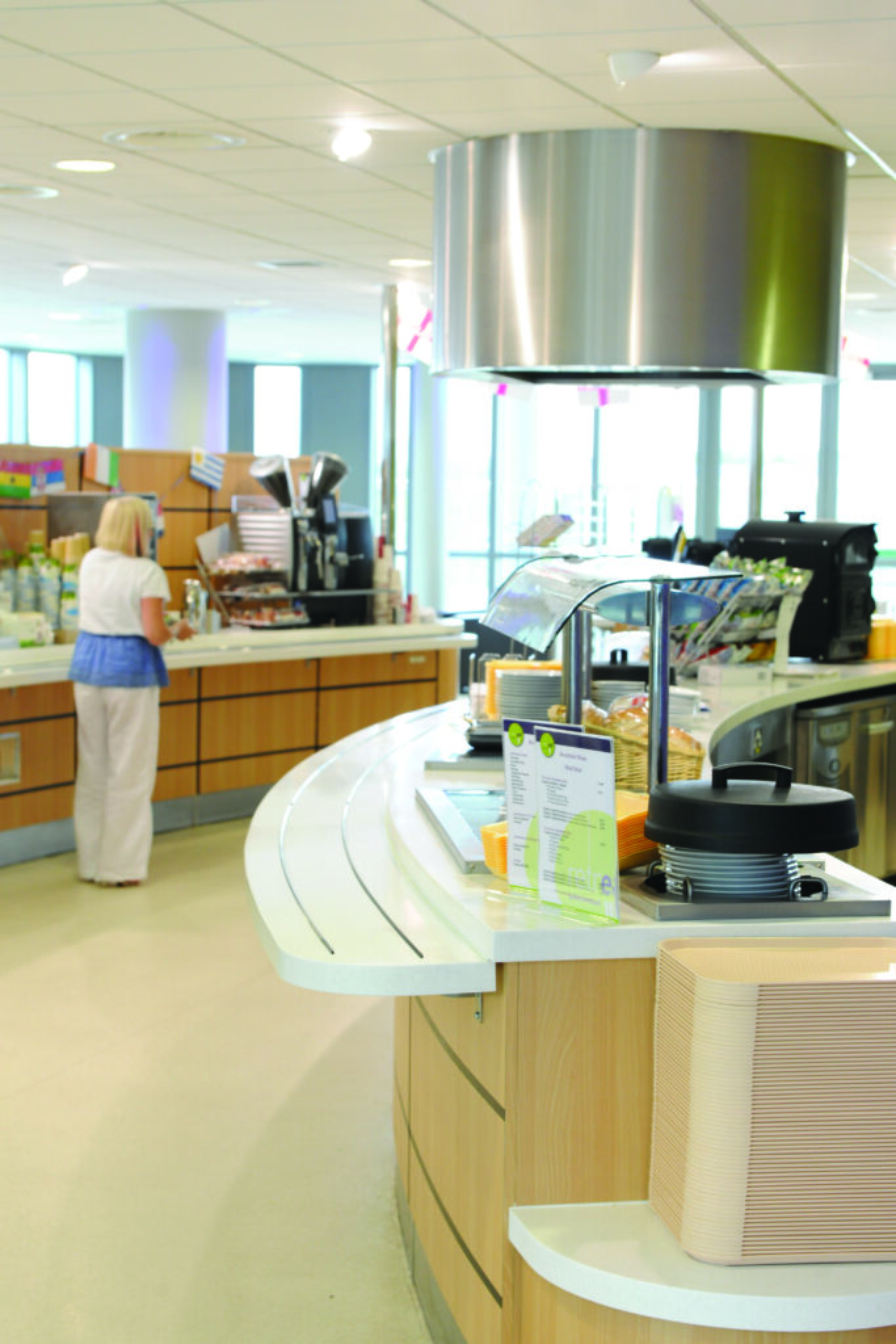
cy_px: 672
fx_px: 2612
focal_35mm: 70
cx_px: 448
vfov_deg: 28.8
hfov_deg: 19.5
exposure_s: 1/60
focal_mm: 70
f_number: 6.3
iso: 1250
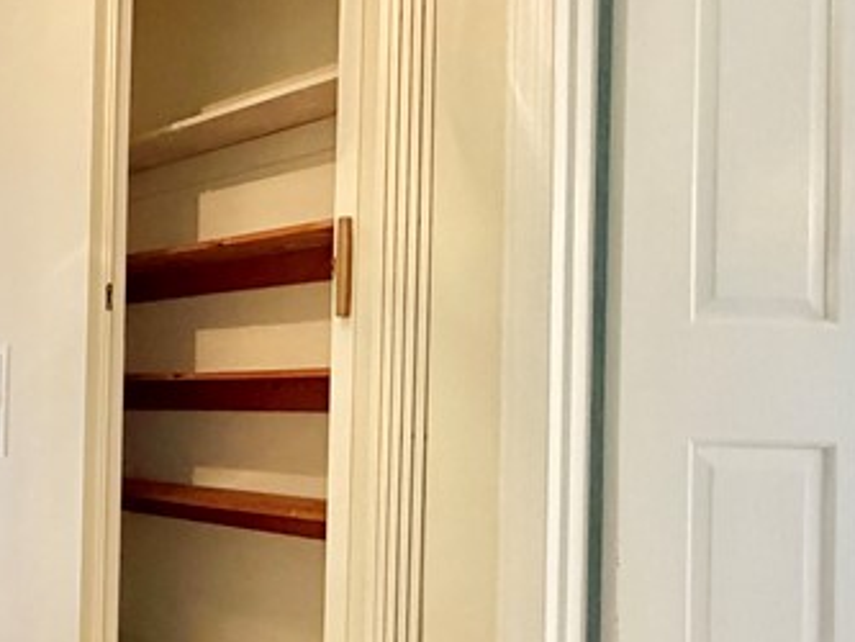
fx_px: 1062
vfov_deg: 33.5
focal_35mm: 43
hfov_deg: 37.3
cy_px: 395
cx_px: -69
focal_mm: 2.22
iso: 640
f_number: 2.2
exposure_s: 1/60
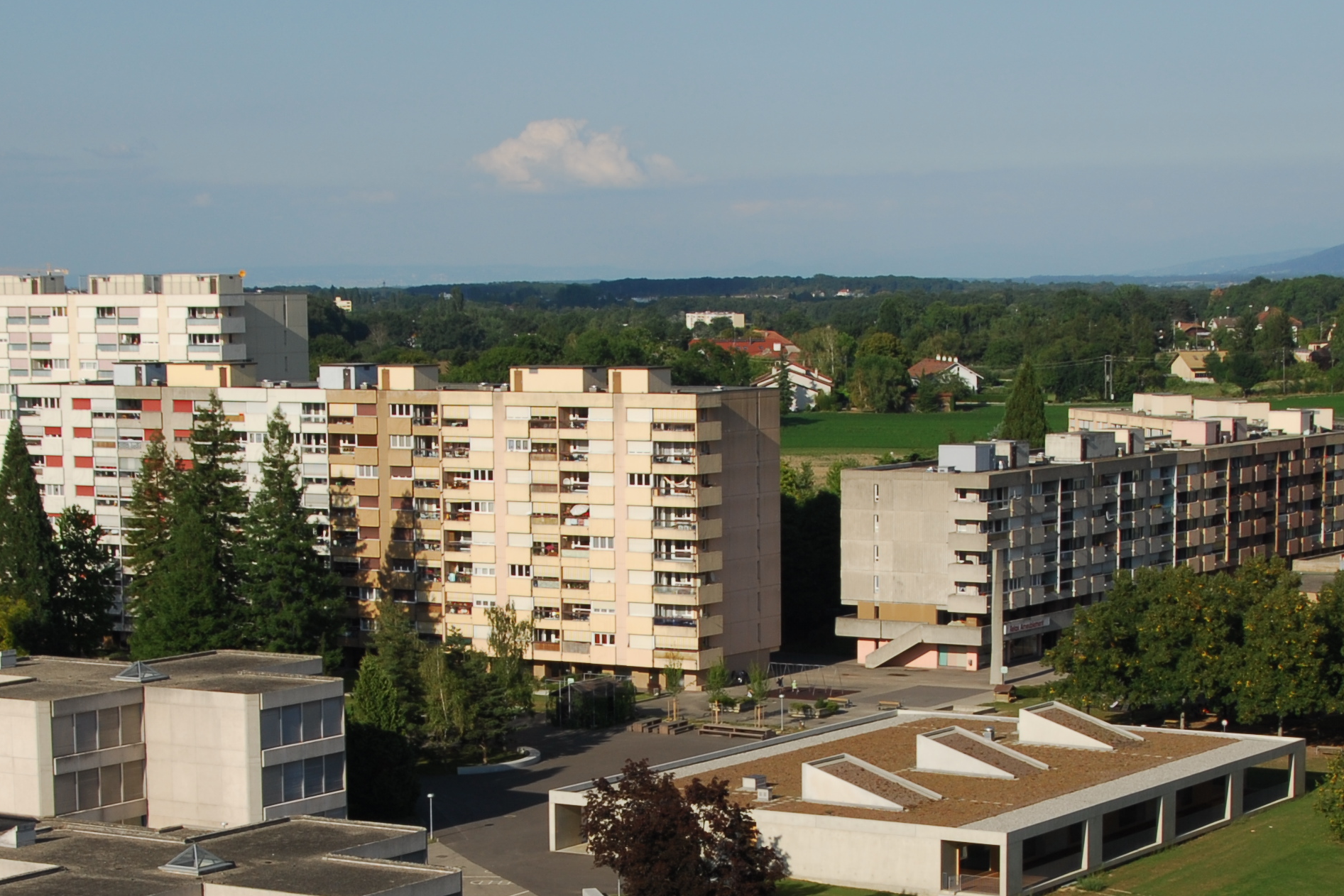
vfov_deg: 15.7
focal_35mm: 86
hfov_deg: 23.6
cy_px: 754
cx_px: 684
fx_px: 3210
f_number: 9.5
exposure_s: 1/250
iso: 100
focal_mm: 28
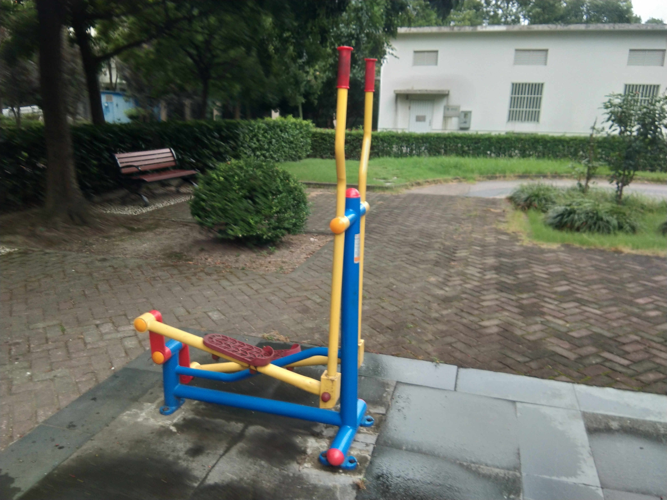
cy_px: 250
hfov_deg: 58.4
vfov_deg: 45.4
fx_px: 597
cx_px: 334
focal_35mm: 31
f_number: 2.2
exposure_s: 1/100
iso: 64
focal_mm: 3.69
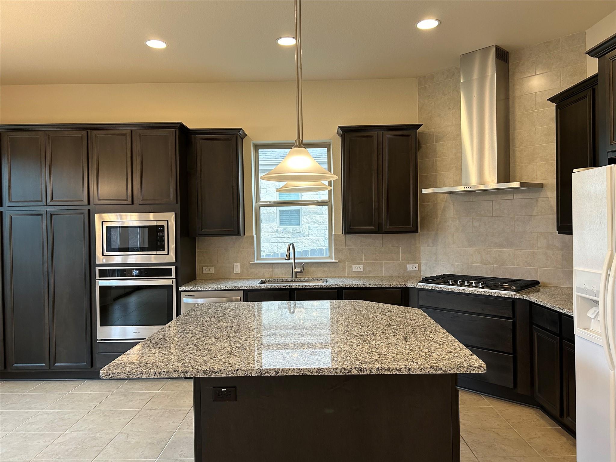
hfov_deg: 67.3
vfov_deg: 53.1
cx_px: 308
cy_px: 231
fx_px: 463
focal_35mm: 26
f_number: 1.5
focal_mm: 5.7
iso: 125
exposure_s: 1/120
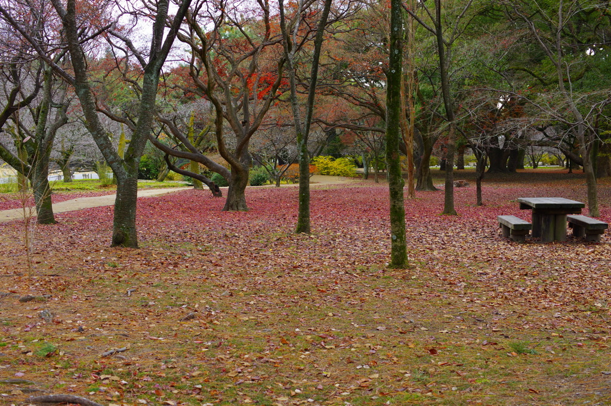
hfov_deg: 38.2
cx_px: 306
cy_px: 203
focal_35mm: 52
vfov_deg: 25.9
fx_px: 881
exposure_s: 1/80
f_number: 4
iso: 100
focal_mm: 35
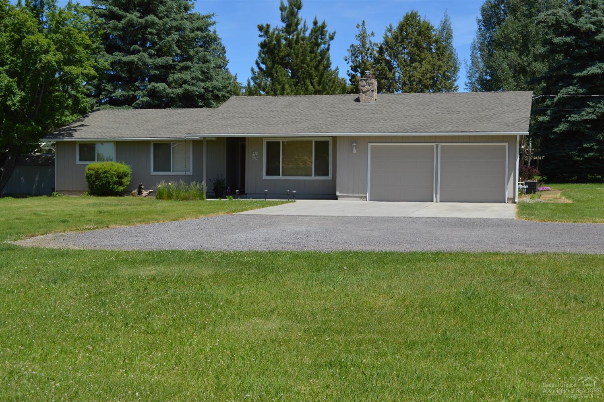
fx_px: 805
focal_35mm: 48
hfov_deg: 41.1
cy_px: 201
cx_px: 302
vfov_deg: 28.0
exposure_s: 1/250
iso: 100
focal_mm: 32
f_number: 8
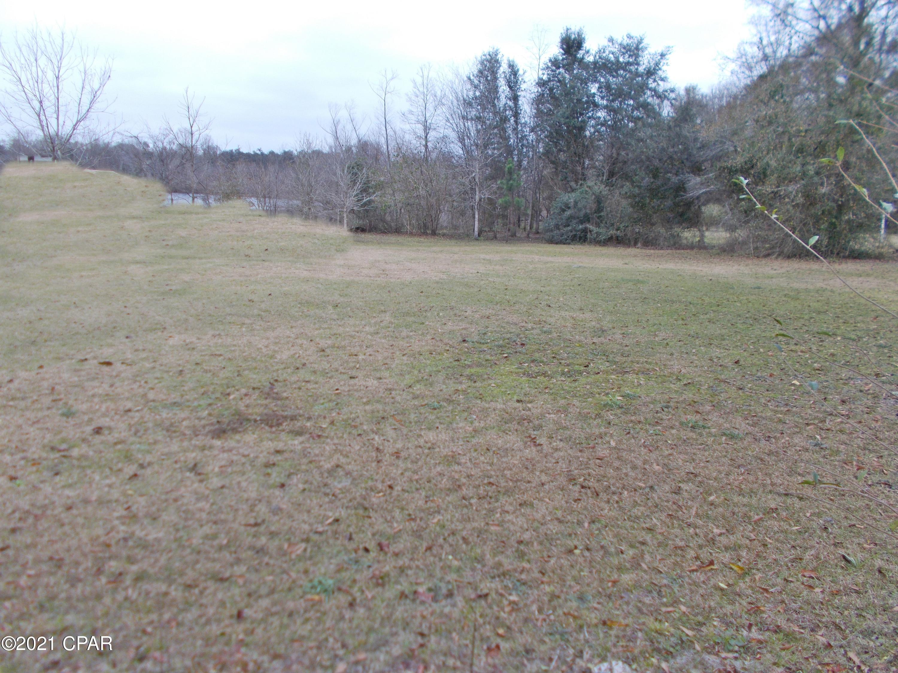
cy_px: 336
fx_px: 674
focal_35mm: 26
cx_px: 449
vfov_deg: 53.1
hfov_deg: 67.3
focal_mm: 4.6
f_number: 3.2
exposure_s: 1/160
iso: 80
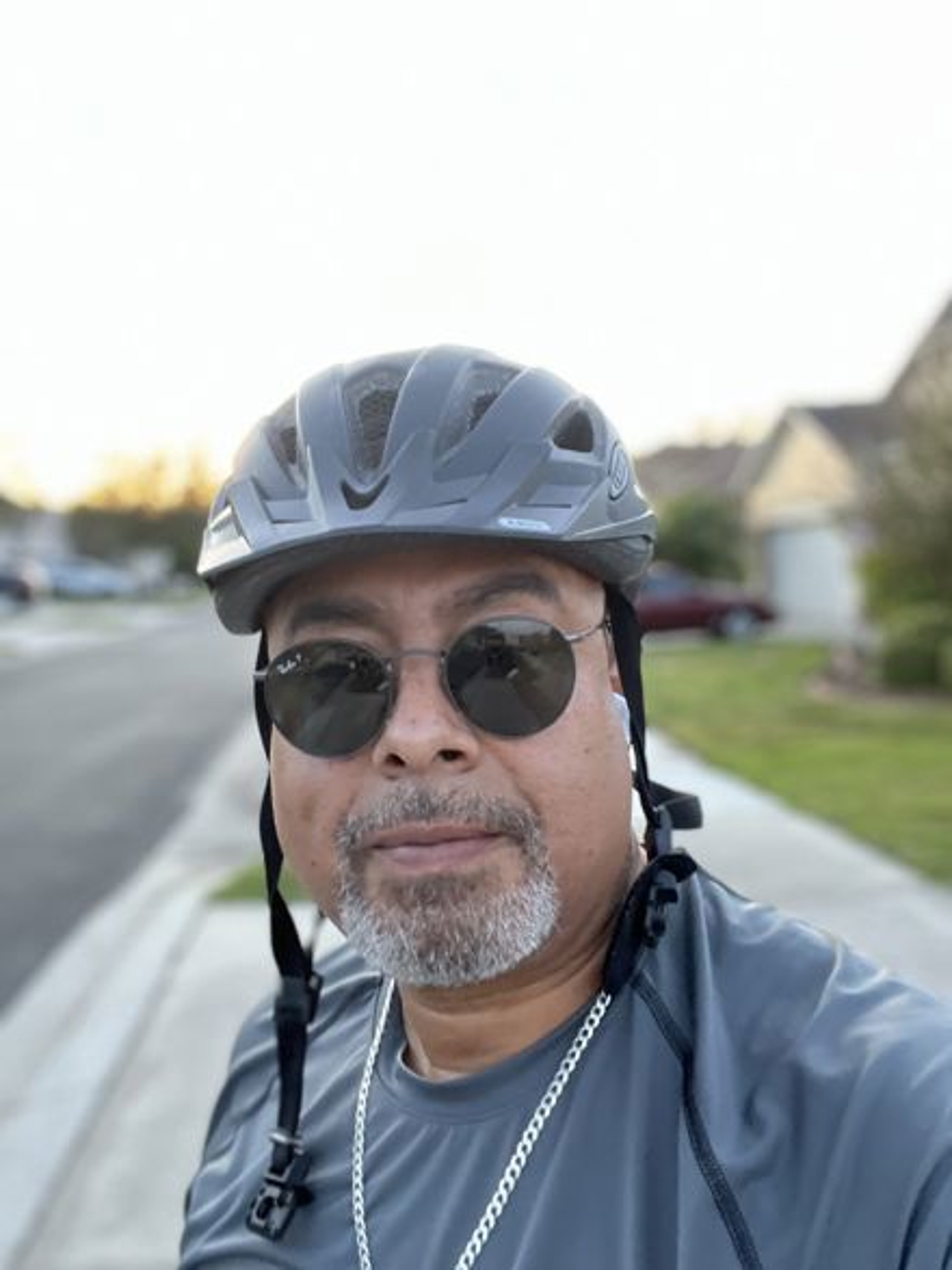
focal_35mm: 30
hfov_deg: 46.8
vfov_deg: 60.0
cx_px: 476
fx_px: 1100
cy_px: 635
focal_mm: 2.71
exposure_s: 1/30
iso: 400
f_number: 2.2
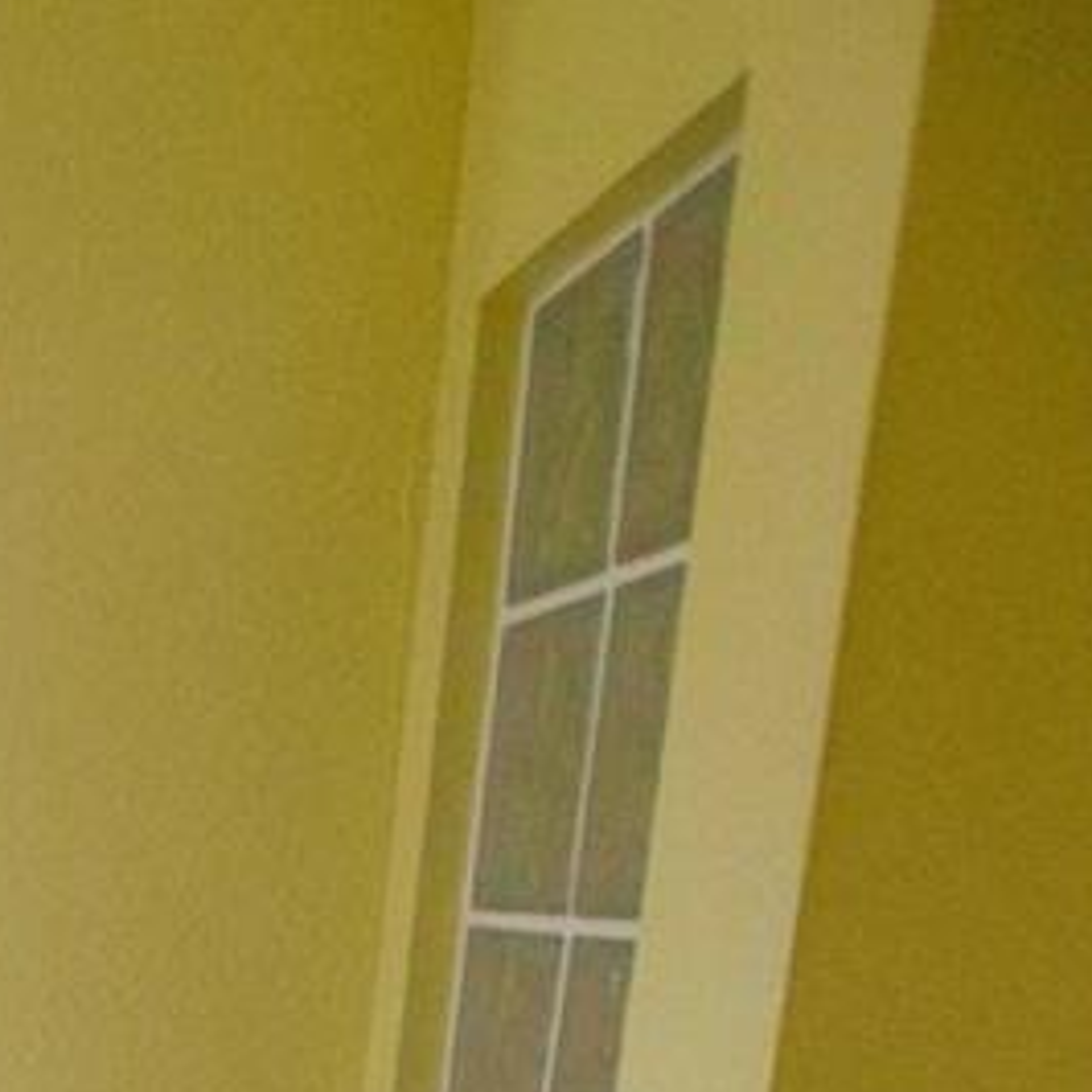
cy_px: 1264
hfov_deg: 20.6
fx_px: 1749
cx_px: -977
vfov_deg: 30.2
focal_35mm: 49
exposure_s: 1/800
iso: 800
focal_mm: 10
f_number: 3.5
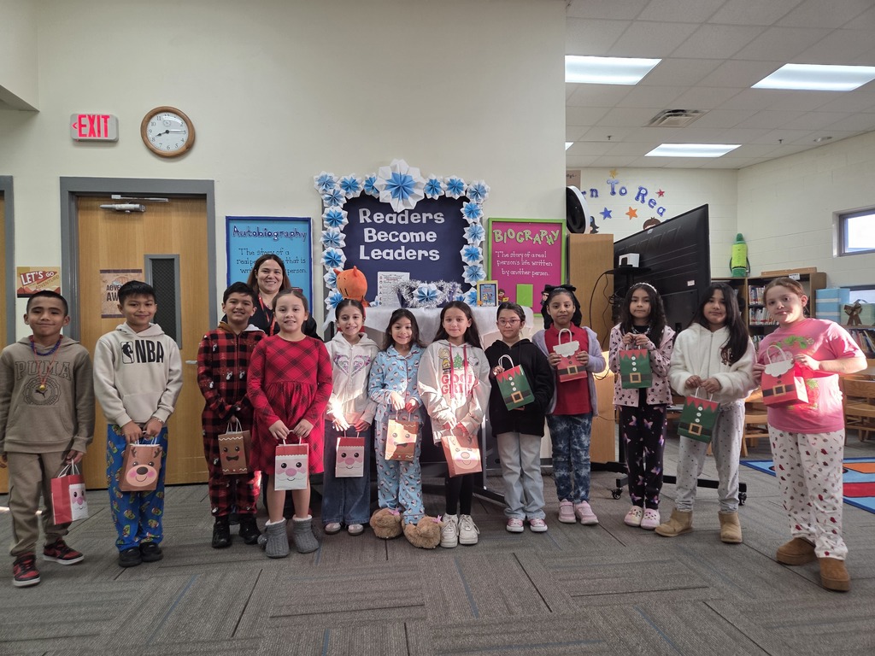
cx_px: 438
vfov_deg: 58.9
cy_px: 328
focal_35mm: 23
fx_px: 581
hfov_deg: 73.9
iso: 200
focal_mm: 5.4
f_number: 1.8
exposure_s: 1/120
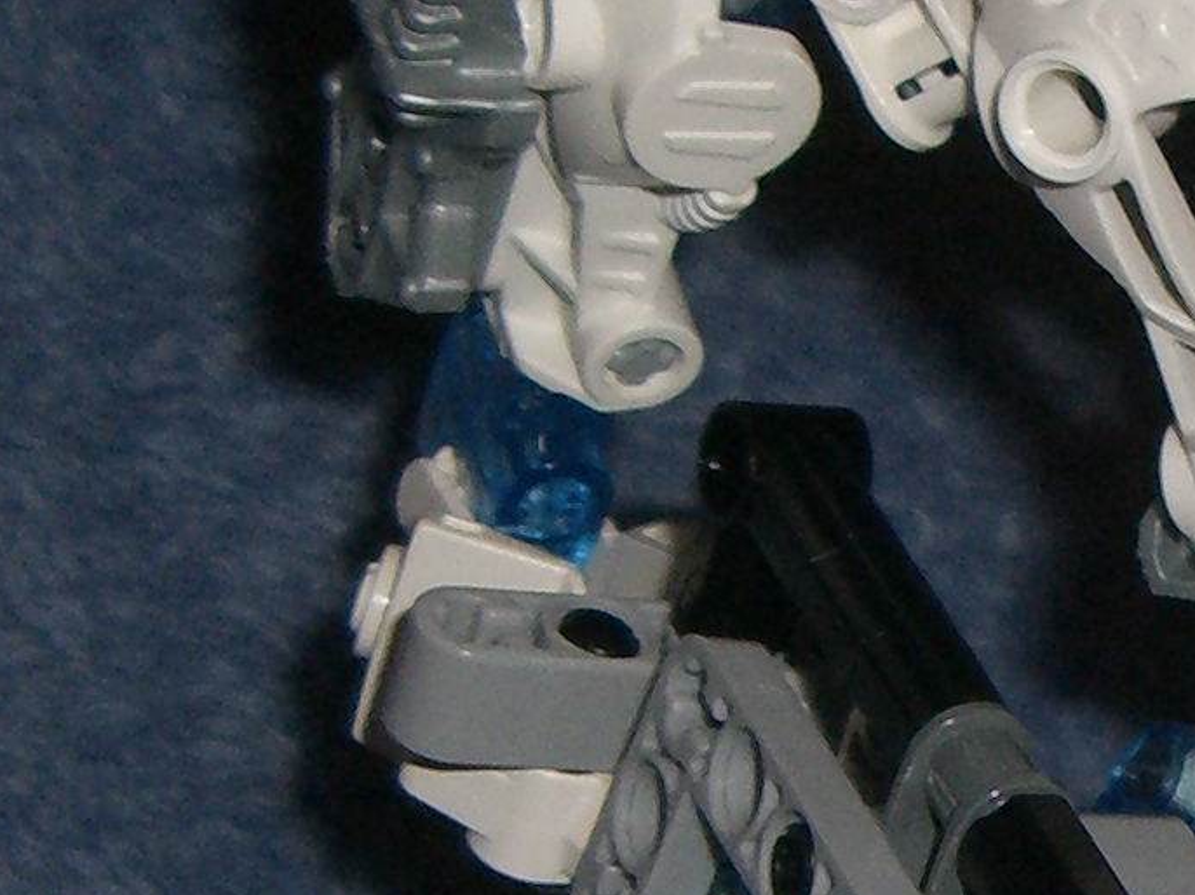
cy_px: 916
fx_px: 5383
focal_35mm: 156
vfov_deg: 9.4
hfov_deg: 12.4
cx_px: 1404
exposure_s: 1/60
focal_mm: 6.2
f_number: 2.7
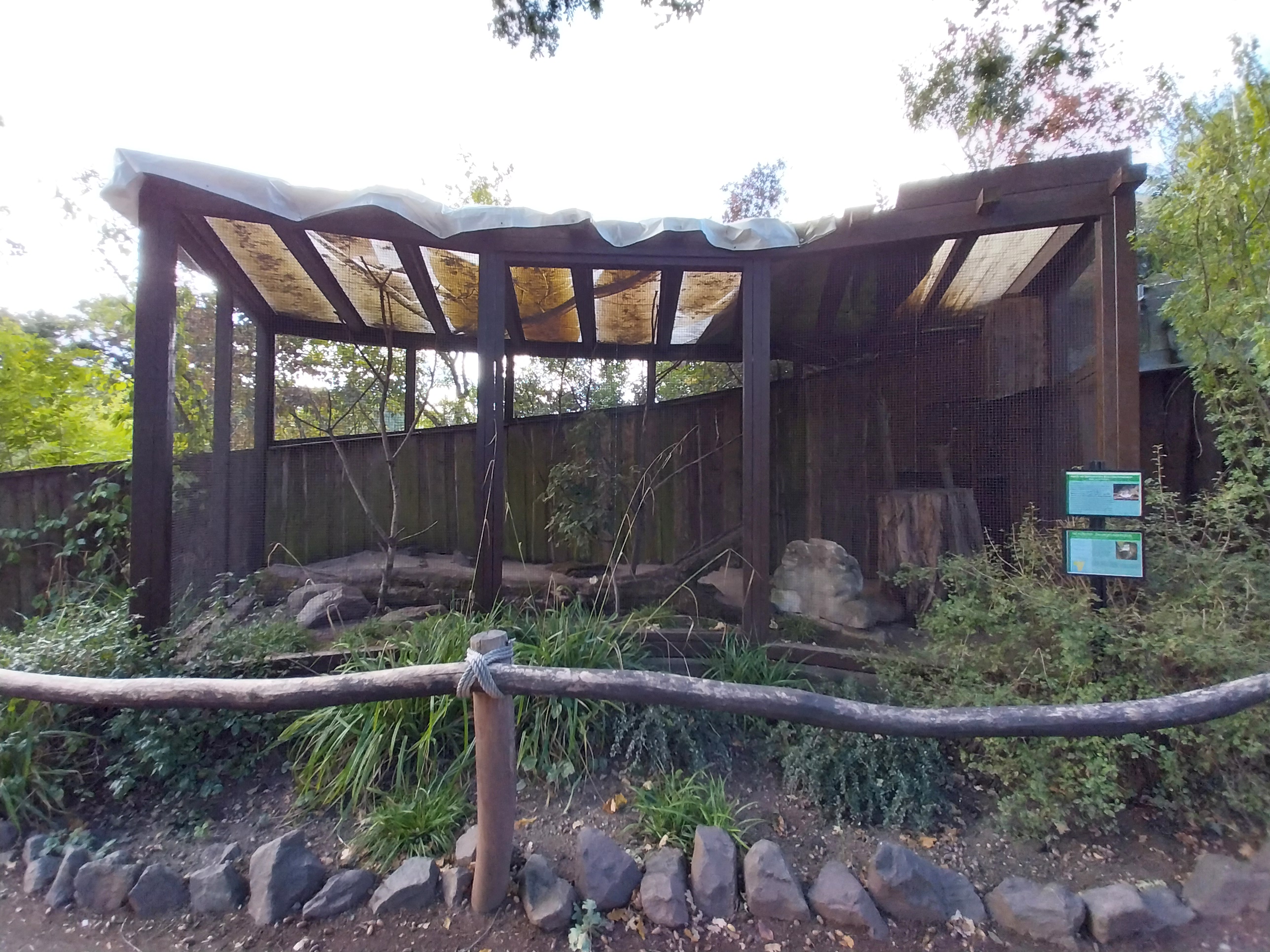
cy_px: 476
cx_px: 635
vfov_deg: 89.9
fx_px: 477
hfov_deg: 106.2
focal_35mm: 13
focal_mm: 1.13
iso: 80
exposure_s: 1/100
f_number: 2.2
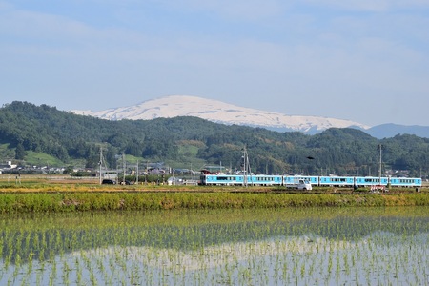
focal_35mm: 129
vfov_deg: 10.6
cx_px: 214
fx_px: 1537
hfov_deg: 15.9
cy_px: 143
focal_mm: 86
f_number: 11
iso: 360
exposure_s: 1/500
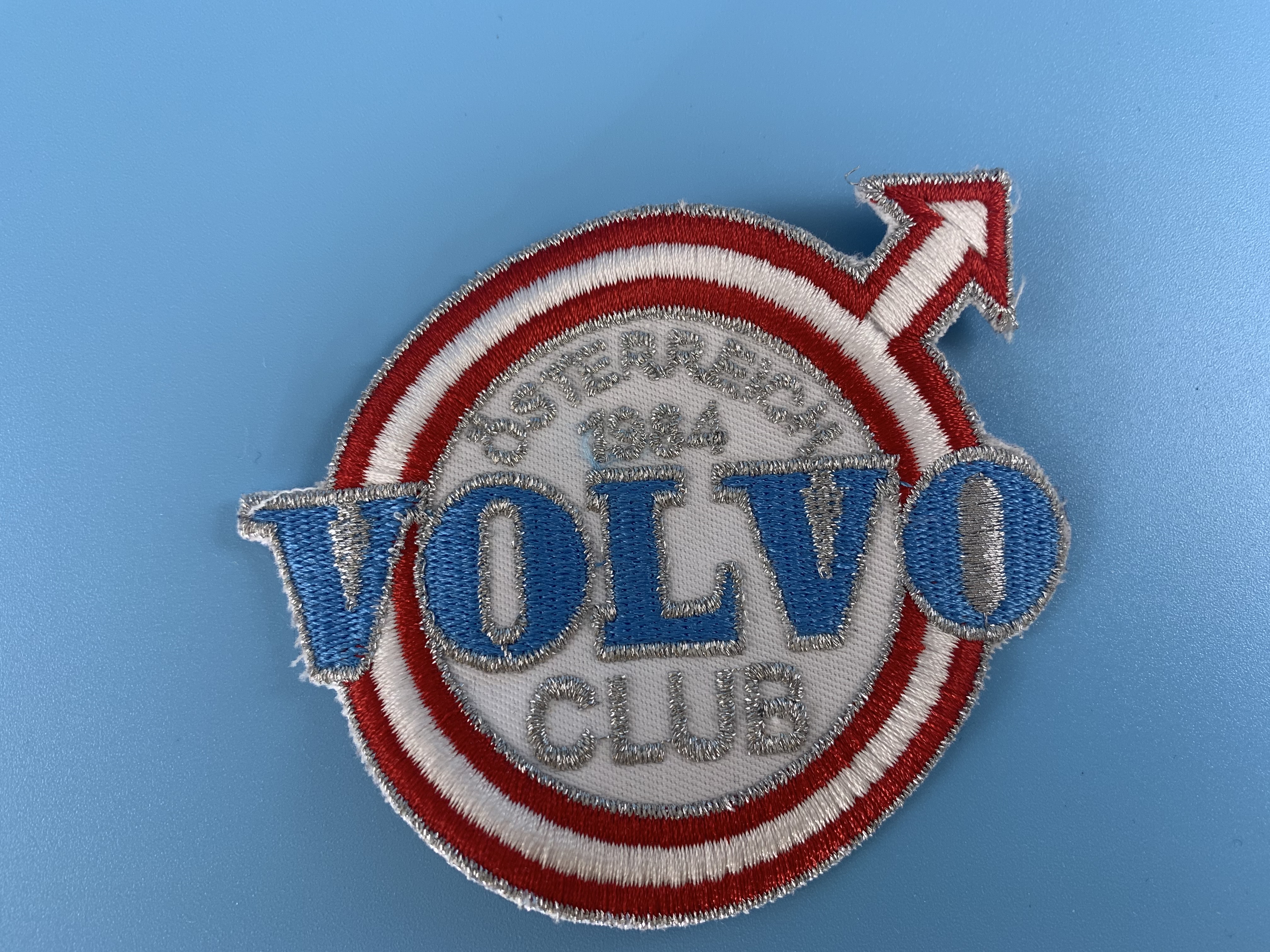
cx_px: 635
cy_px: 476
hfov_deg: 67.3
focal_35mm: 26
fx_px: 954
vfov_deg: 53.1
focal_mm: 4.25
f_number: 1.8
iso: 50
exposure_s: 1/100
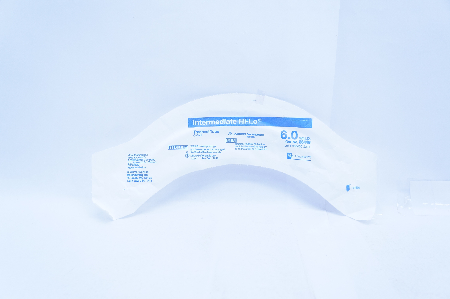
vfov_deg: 39.9
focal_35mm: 33
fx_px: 412
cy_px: 150
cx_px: 225
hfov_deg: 57.3
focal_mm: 22
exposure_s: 1/250
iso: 800
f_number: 4
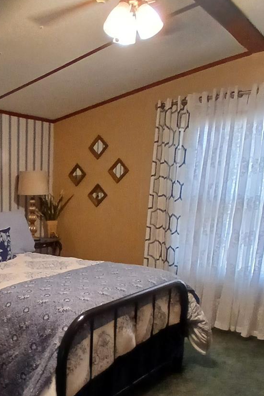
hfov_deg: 37.0
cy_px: 287
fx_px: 363
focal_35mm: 33
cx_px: 19
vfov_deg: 55.0
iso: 320
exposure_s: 1/30
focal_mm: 1.4
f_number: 2.2
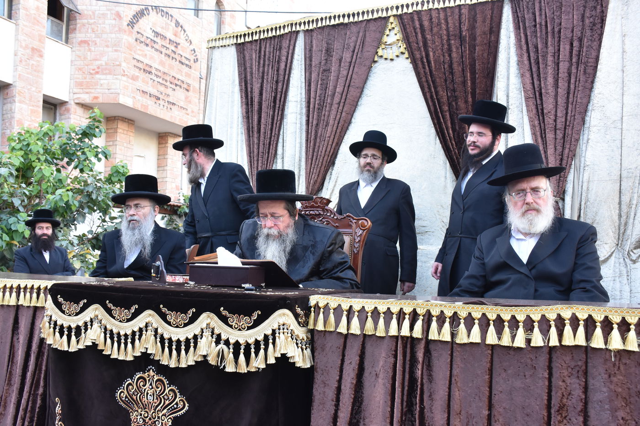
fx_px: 587
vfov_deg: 40.0
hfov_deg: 57.2
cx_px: 320
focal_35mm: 33
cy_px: 213
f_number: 8
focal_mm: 22
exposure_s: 1/125
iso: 1000
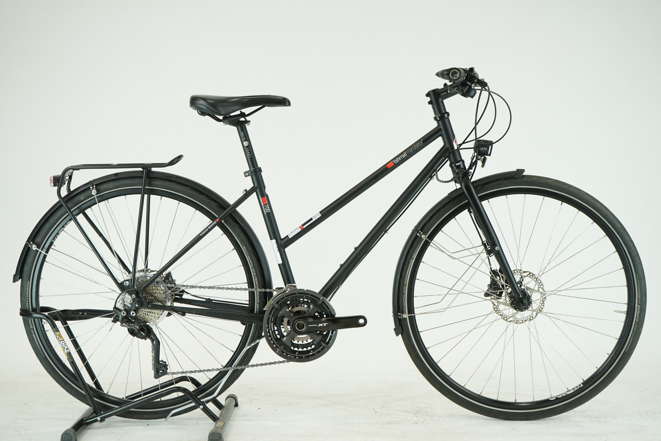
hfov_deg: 37.5
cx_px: 330
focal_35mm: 53
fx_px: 973
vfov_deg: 25.5
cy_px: 220
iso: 1600
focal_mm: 53
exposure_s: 1/200
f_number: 6.3
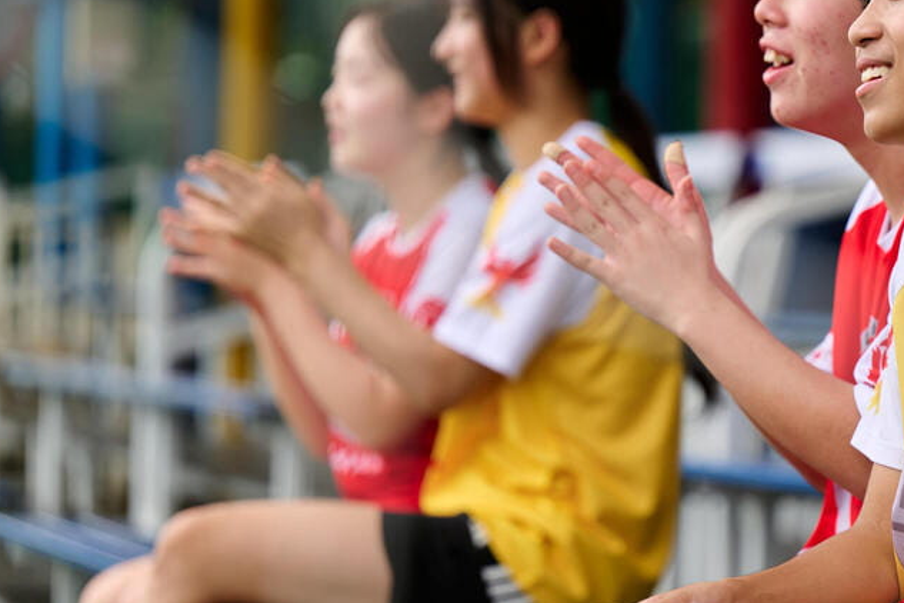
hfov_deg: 9.4
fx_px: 5499
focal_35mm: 219
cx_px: 718
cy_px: 265
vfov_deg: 6.3
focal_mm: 135
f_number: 2.8
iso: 100
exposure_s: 1/800
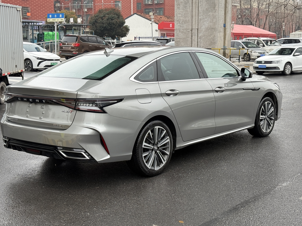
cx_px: 155
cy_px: 107
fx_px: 454
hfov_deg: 36.8
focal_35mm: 52
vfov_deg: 28.0
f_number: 1.78
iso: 64
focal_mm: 6.76
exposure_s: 1/516
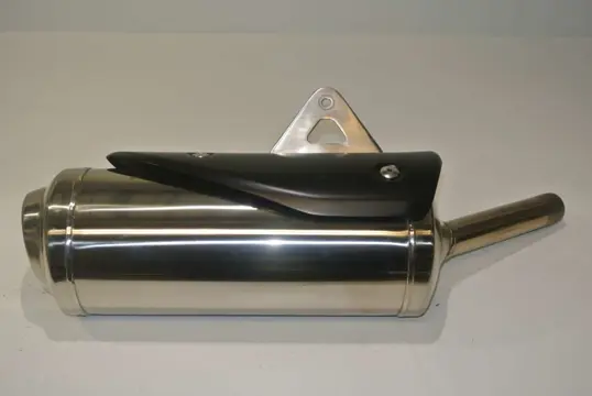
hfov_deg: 44.5
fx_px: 724
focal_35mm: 44
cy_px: 198
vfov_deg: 30.6
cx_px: 296
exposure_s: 1/60
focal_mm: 16.3
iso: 200
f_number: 4.2
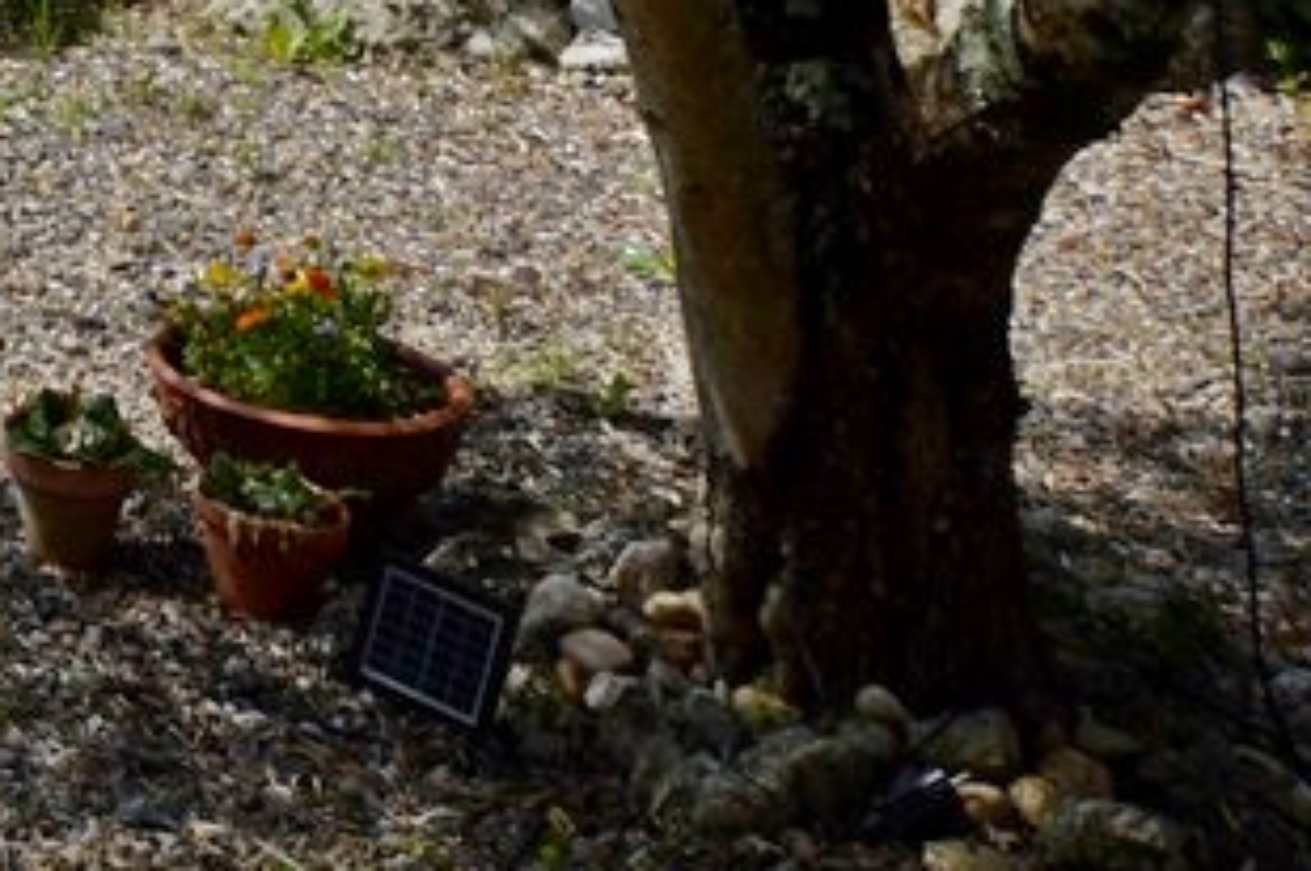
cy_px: -1161
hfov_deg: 17.4
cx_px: -1260
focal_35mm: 87
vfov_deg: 12.6
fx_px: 3165
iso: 100
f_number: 8
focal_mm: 10
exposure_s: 1/250
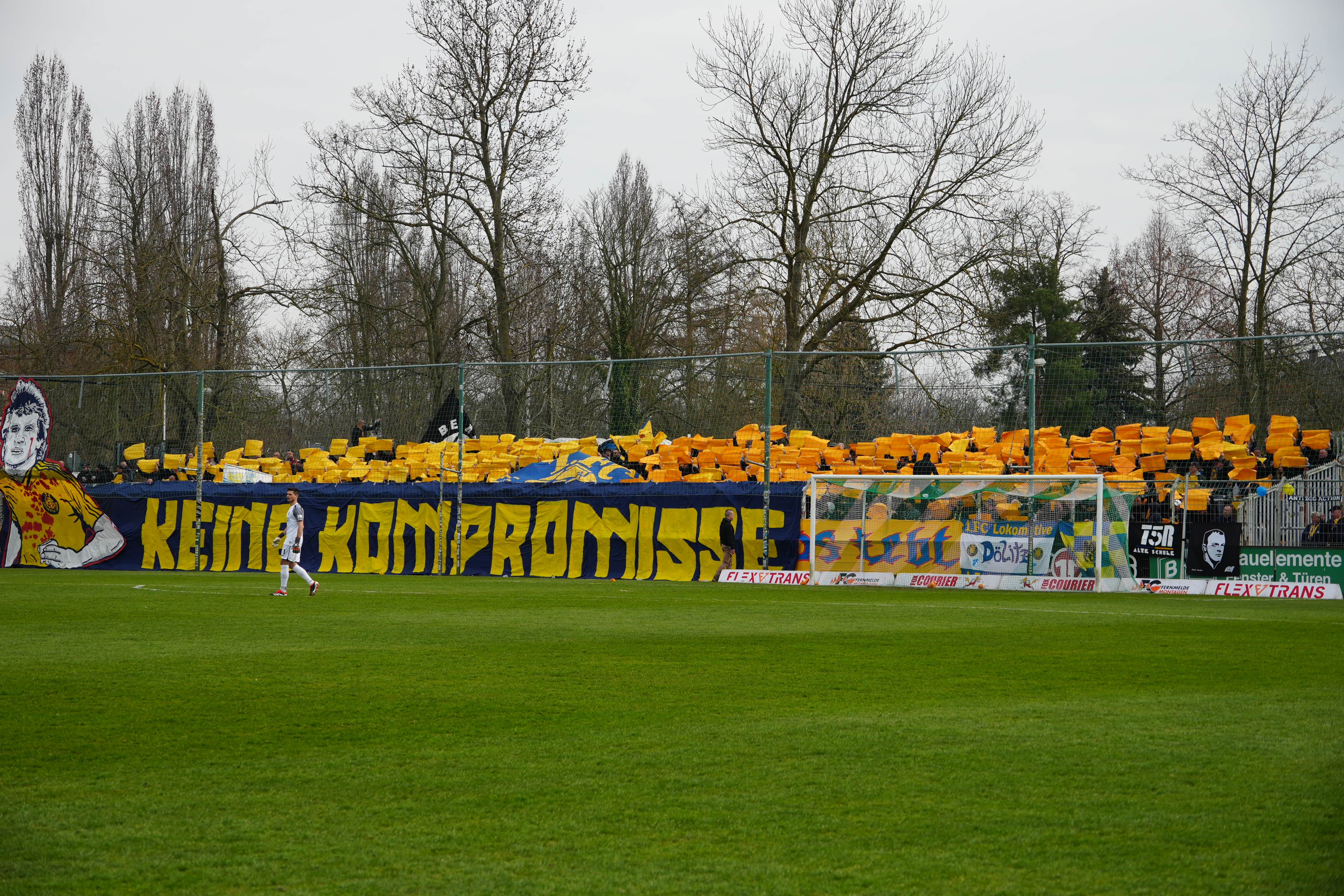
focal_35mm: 81
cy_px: 448
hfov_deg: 25.1
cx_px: 672
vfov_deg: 16.9
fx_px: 3024
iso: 100
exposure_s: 1/320
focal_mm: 54
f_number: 5.6
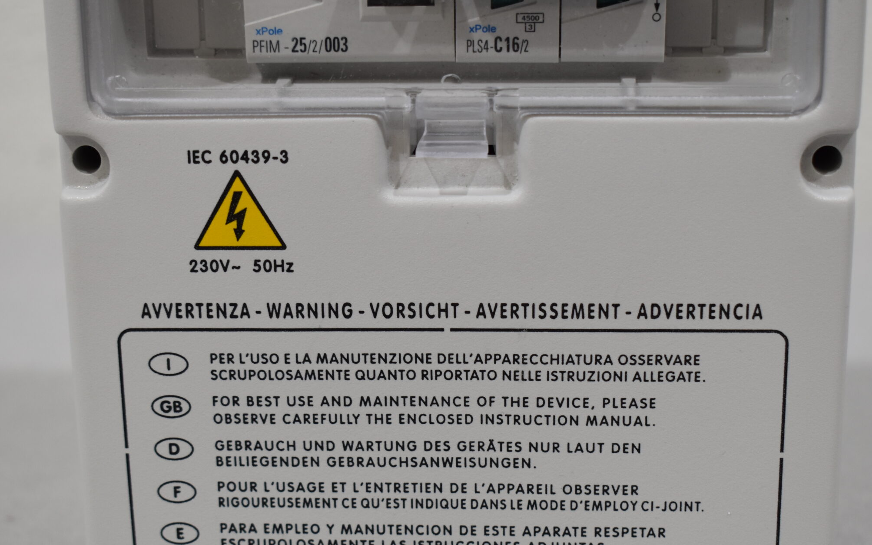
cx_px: 451
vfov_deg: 16.7
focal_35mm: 78
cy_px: 342
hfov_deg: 26.5
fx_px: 1854
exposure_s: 1/125
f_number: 5.6
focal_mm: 40
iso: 400
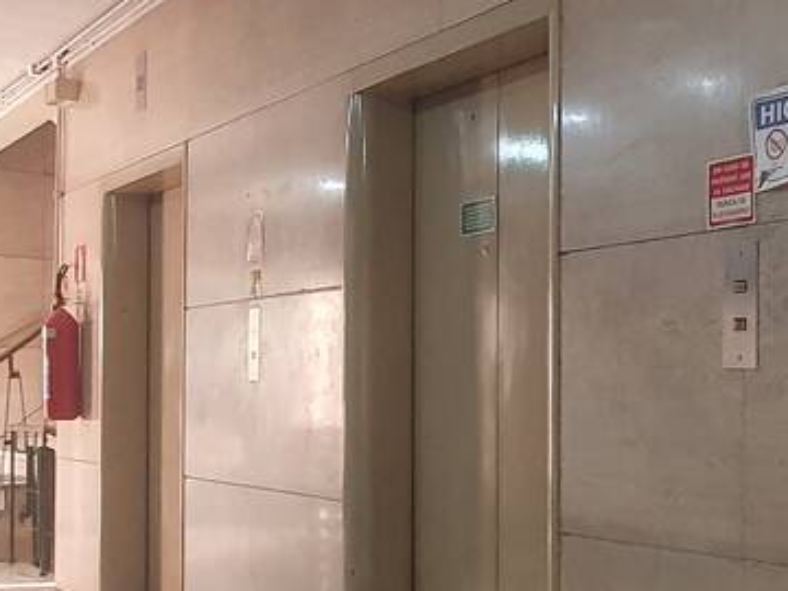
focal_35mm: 52
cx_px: 617
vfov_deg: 28.0
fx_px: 1184
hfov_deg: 35.7
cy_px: 322
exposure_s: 1/40
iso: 400
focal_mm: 1.8
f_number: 2.2
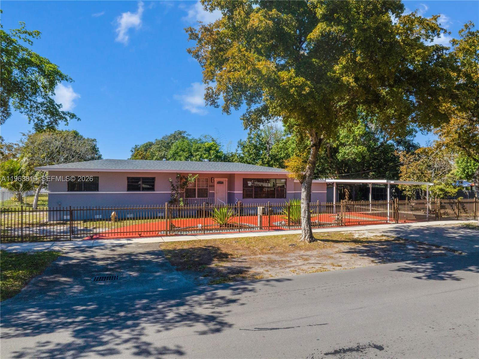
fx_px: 332
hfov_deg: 71.6
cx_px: 240
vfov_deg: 56.7
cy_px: 180
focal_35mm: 24
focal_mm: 12.29
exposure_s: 1/320
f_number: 11
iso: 200
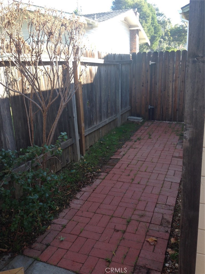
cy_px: 137
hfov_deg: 42.9
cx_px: 102
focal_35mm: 33
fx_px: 261
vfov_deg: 55.4
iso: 50
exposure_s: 1/134
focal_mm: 4.12
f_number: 2.4
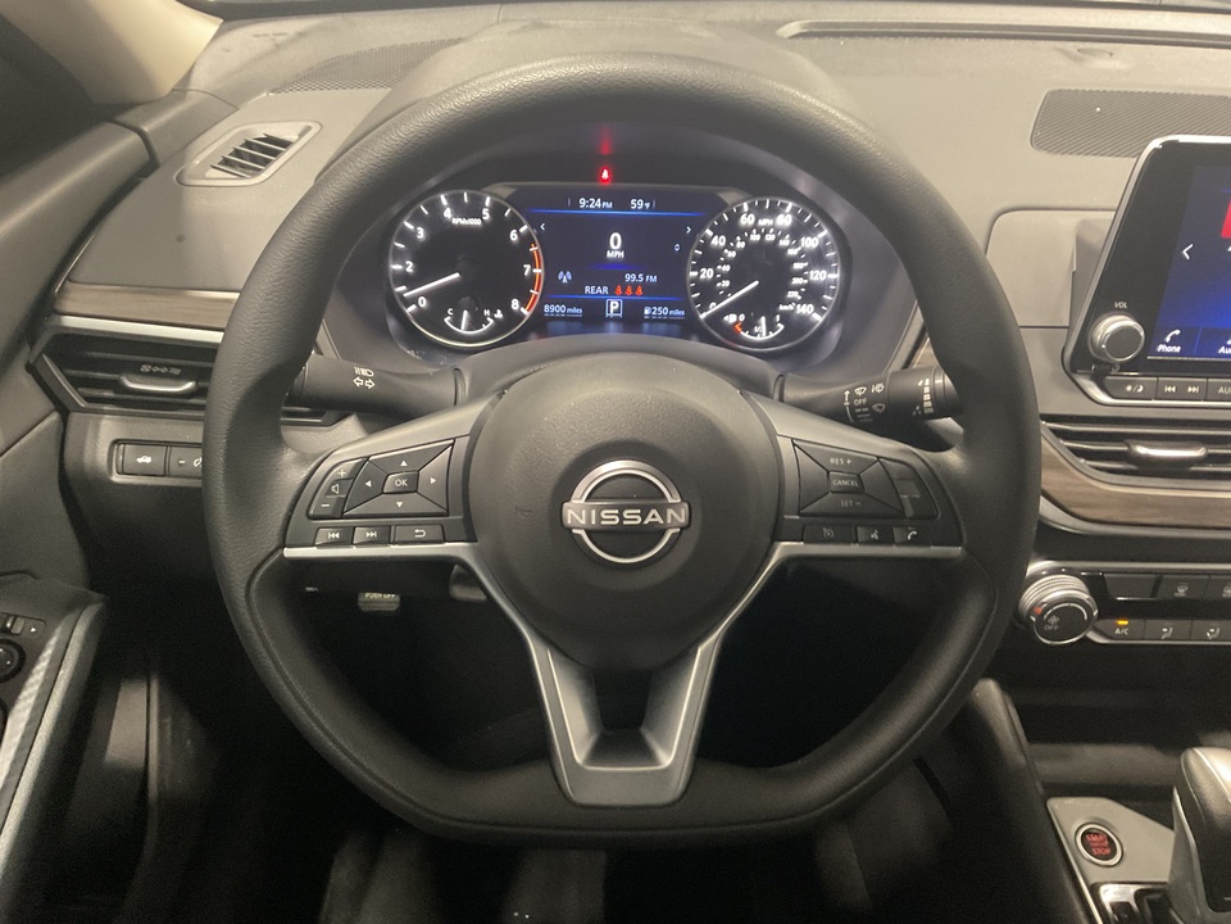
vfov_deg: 48.2
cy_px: 462
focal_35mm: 29
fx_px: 1031
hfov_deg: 61.7
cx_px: 616
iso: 320
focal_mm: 3
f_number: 1.8
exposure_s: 1/30
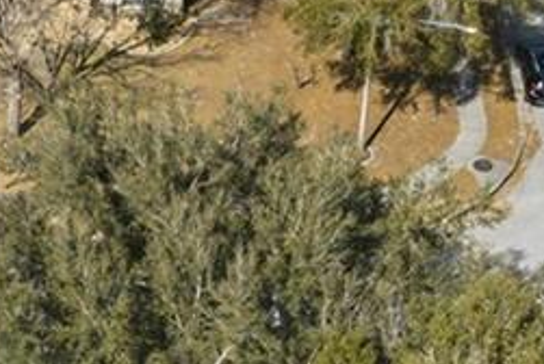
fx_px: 2118
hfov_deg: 14.5
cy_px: 723
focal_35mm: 140
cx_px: 76
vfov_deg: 9.2
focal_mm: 8.4
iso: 130
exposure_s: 1/4000
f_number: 2.8
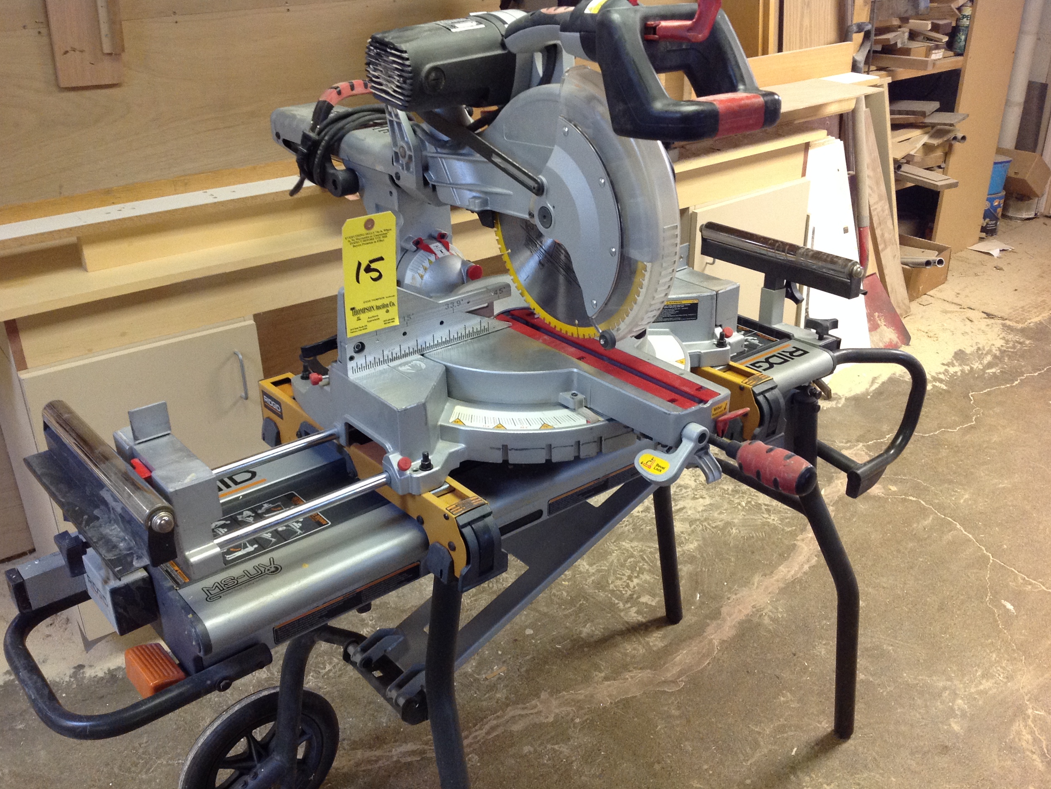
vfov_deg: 39.7
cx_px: 510
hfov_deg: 51.3
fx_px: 1093
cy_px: 398
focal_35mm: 36
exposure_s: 1/15
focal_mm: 4.28
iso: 160
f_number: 2.4
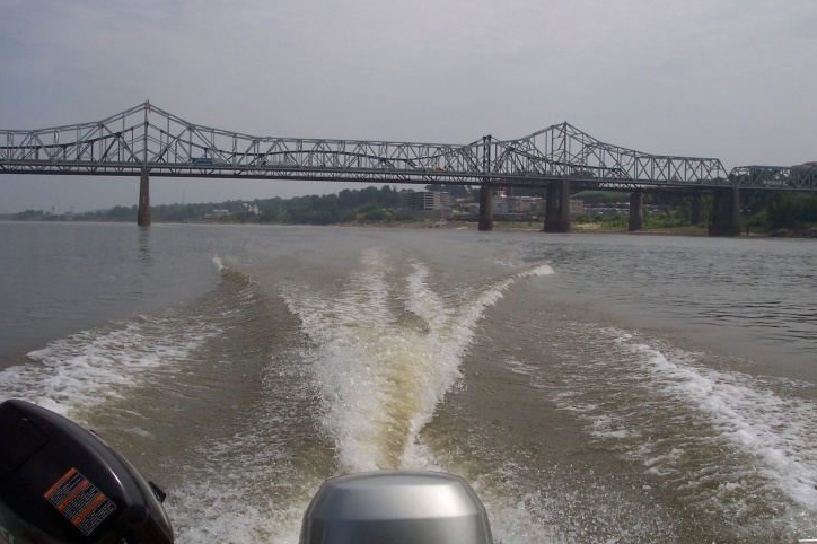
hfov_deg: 46.4
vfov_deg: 31.8
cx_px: 404
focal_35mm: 42
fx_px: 953
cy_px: 250
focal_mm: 8
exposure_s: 1/1000
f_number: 4.8
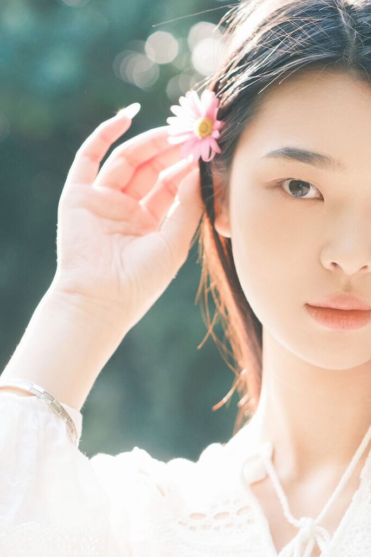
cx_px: 277
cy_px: 348
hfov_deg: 10.6
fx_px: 1994
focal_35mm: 129
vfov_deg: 15.9
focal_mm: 56
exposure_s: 1/500
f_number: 2.5
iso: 640
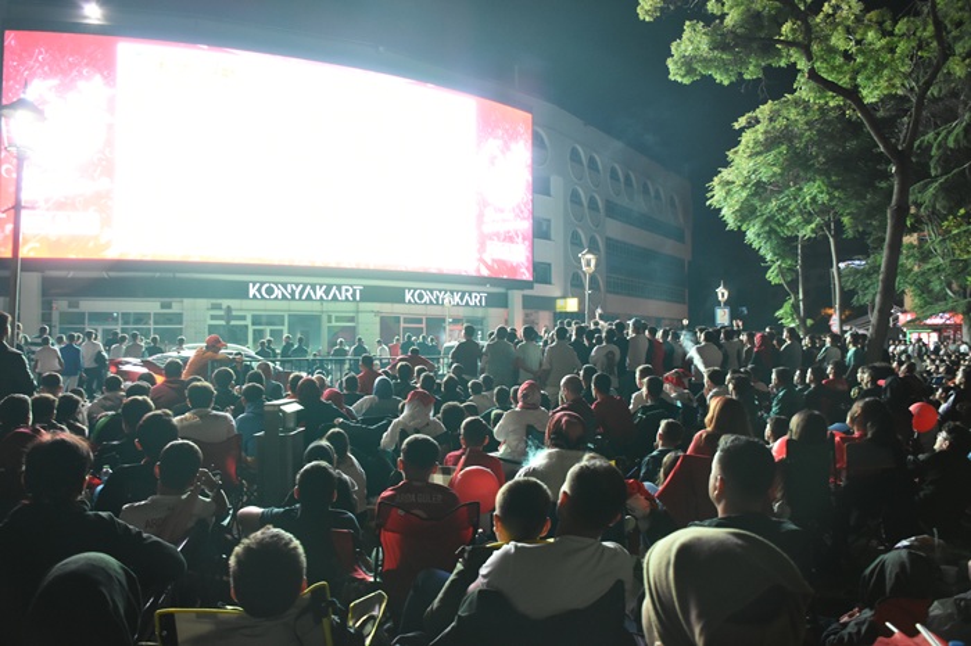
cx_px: 486
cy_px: 323
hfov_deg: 67.4
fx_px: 728
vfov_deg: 47.9
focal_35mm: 27
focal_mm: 18
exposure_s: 1/50
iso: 1600
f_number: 4
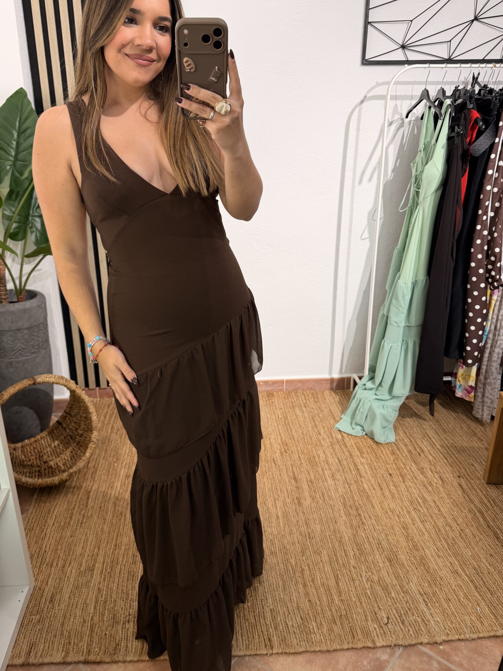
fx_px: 542
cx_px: 230
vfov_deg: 63.3
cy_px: 308
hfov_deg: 49.7
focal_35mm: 28
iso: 80
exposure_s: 1/100
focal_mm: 6.76
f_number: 1.78
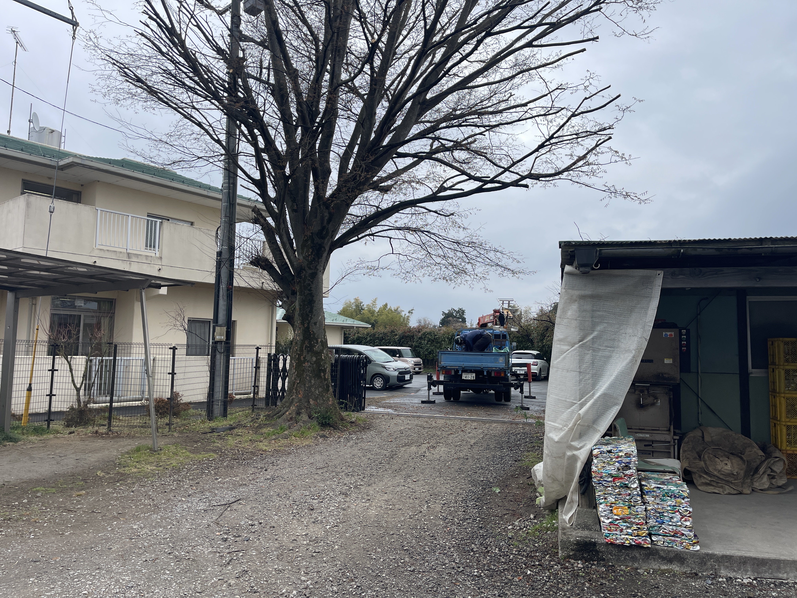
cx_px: 398
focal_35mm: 25
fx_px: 576
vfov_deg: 54.9
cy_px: 299
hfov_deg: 69.4
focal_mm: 5.1
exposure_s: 1/2387
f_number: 1.6
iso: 32
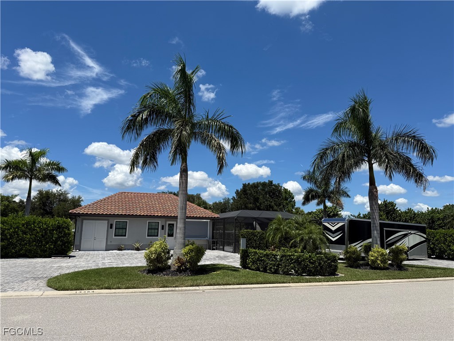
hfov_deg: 71.6
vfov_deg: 56.8
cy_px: 170
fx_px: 315
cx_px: 227
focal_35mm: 24
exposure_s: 1/6711
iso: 80
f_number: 1.78
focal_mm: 6.76
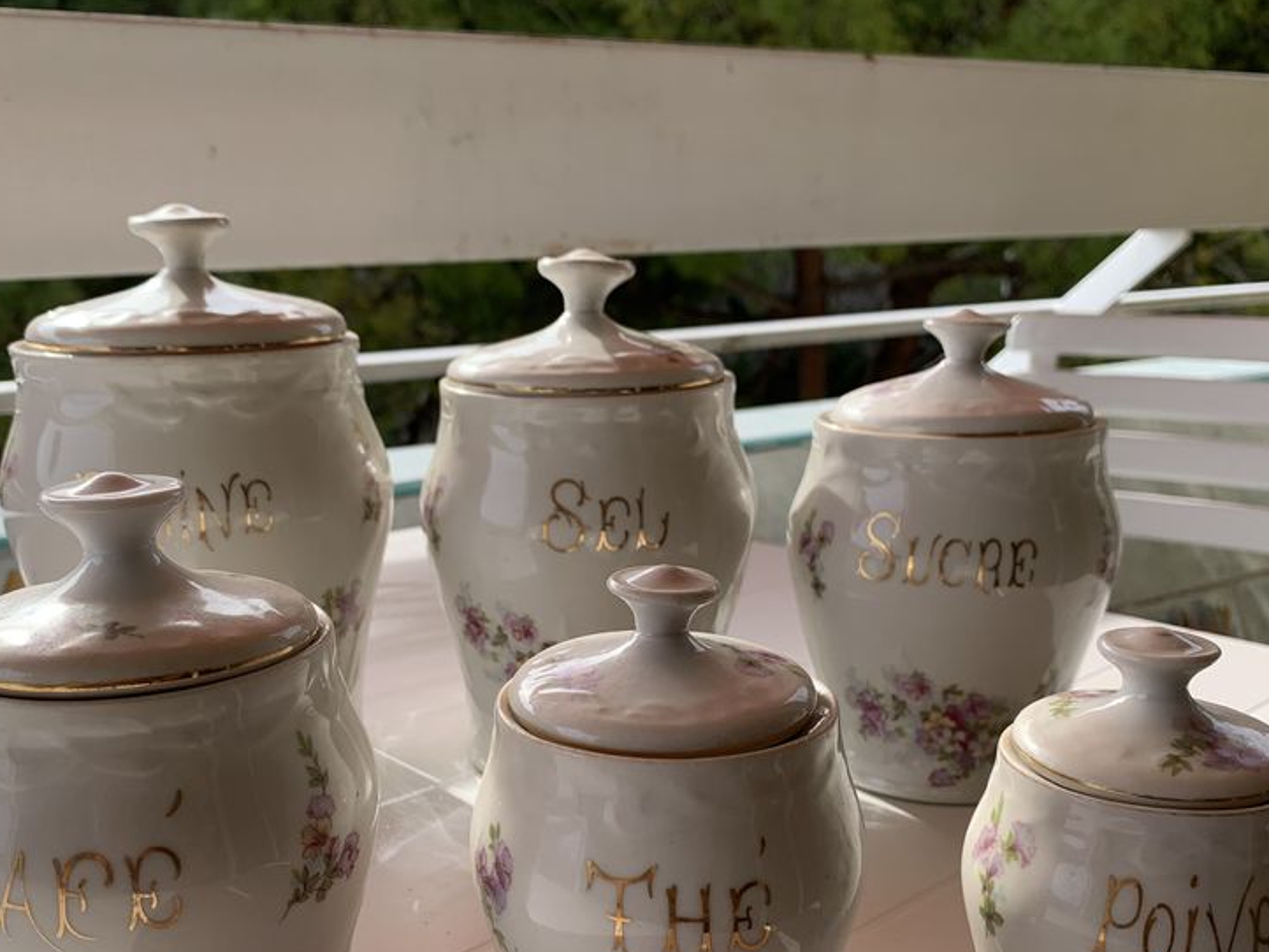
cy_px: 648
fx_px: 1320
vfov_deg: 39.1
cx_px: 578
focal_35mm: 36
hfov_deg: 51.3
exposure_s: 1/835
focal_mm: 4.25
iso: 25
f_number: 1.8
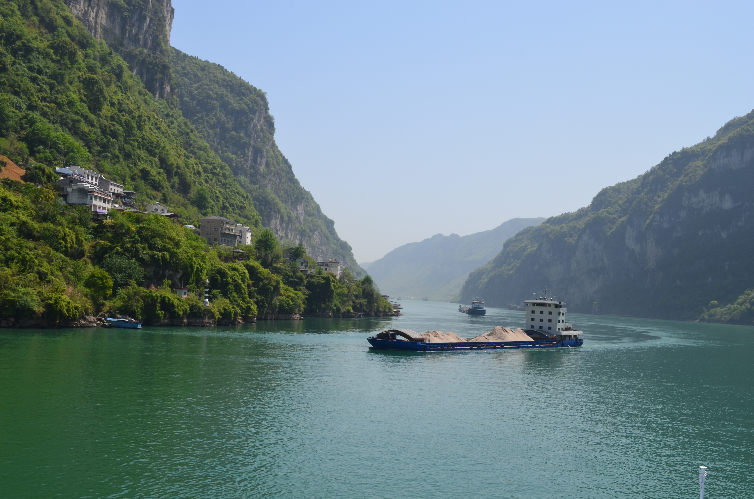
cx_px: 377
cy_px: 250
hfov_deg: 49.6
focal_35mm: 39
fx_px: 815
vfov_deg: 34.1
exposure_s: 1/125
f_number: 11
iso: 100
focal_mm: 26
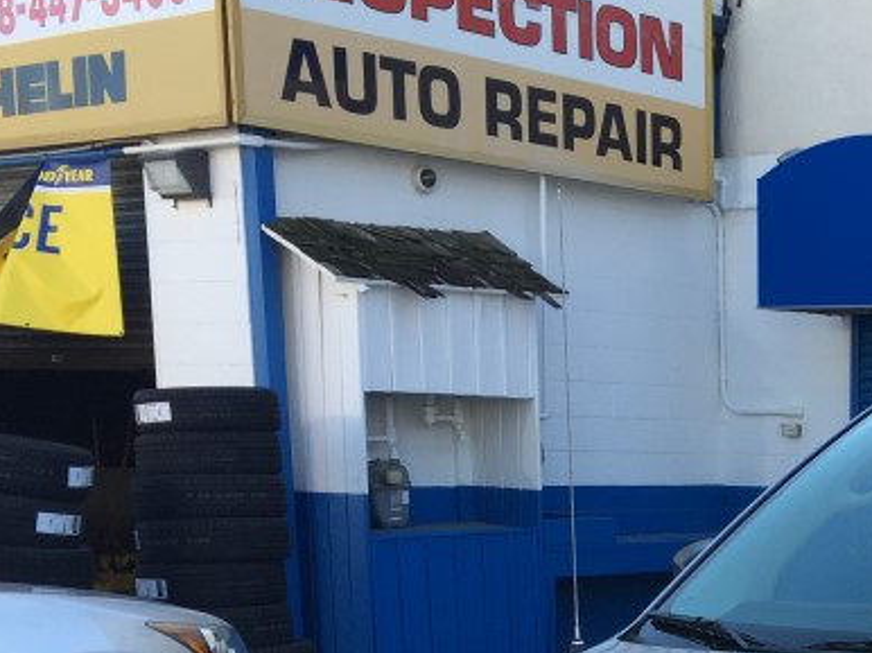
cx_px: 1010
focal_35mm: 77
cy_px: 852
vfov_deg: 17.9
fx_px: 1938
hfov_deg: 23.4
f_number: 2.2
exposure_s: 1/282
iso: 32
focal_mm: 4.15
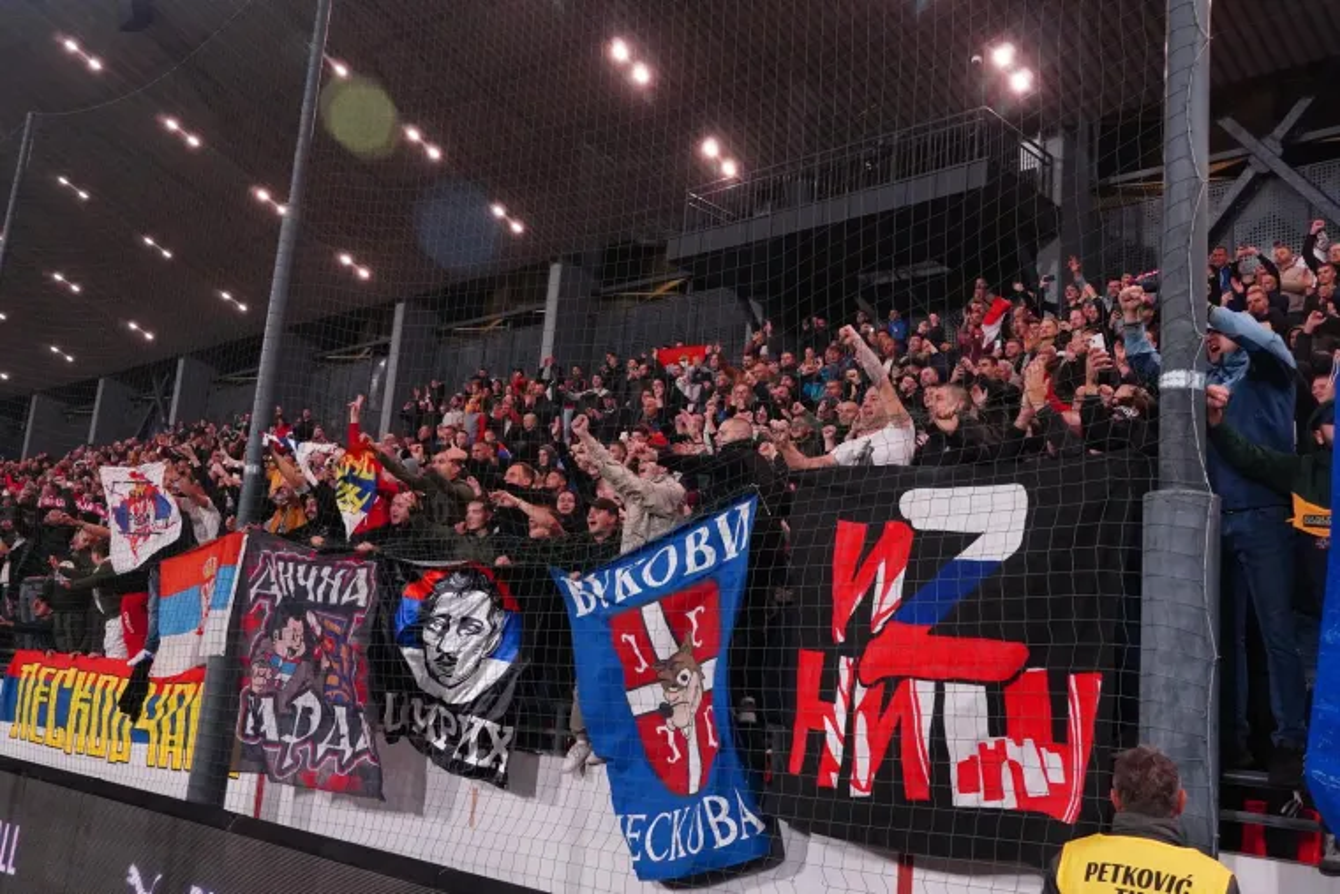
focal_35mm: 34
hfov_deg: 55.1
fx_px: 1284
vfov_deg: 38.4
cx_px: 670
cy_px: 447
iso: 4000
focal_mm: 23
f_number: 5.6
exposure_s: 1/320
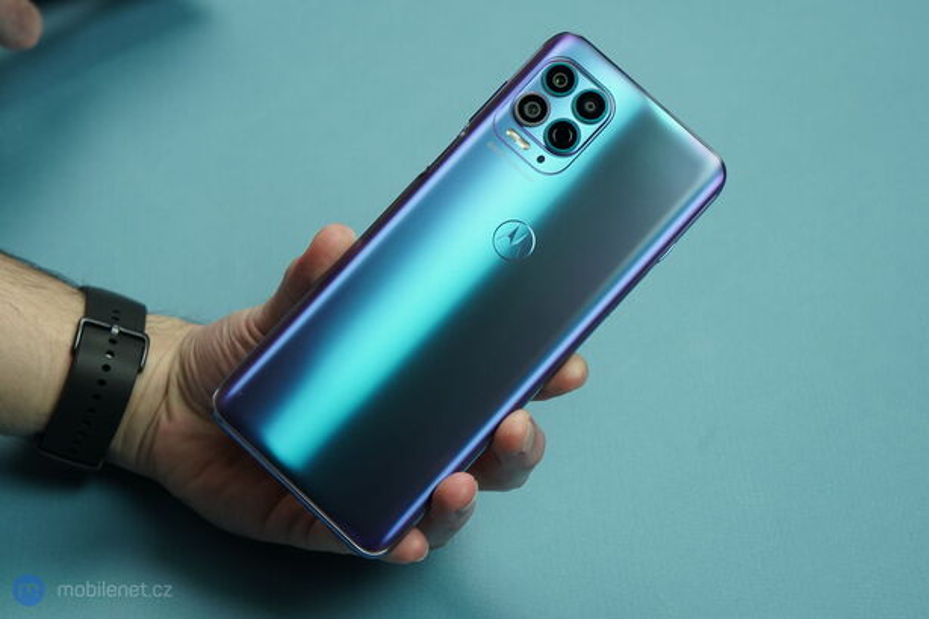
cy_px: 310
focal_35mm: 70
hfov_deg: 28.9
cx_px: 464
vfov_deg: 19.4
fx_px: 1806
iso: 2000
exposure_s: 1/200
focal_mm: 70
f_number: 8
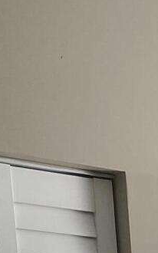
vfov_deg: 10.6
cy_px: 624
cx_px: 572
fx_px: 1152
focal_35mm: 167
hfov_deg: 6.6
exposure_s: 1/359
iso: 32
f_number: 1.8
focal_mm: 4.25
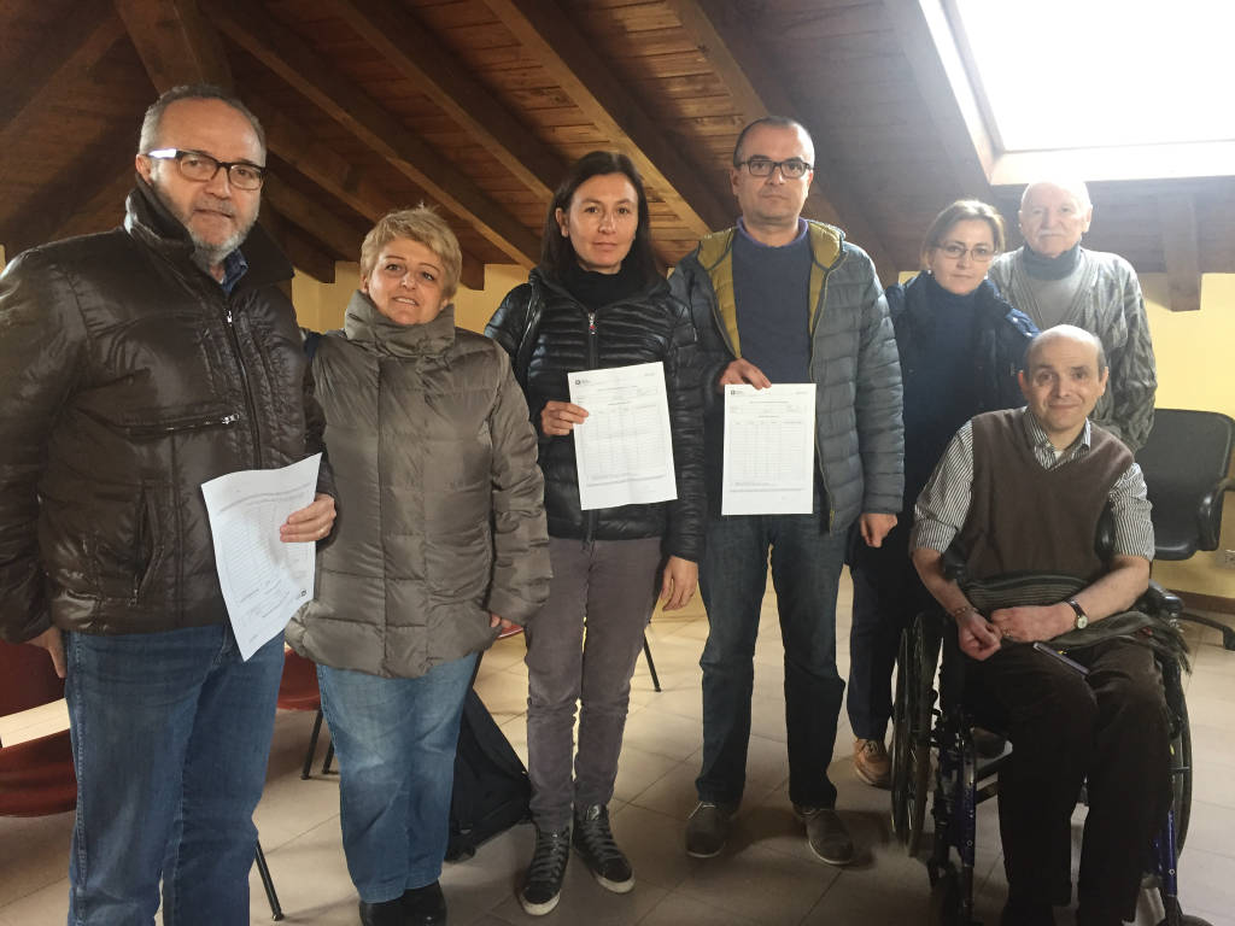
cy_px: 463
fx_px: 1035
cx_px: 618
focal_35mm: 29
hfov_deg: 61.7
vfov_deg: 48.2
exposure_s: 1/33
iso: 160
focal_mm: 4.15
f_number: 2.2
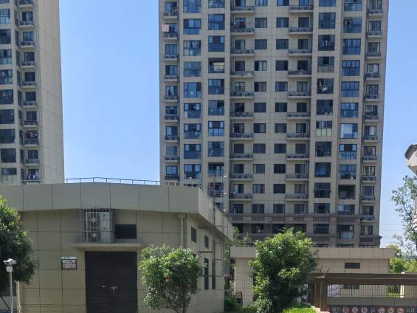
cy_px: 358
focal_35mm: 51
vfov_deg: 26.0
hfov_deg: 37.4
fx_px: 614
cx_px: 248
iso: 50
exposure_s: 1/1400
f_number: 1.95
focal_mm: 5.52
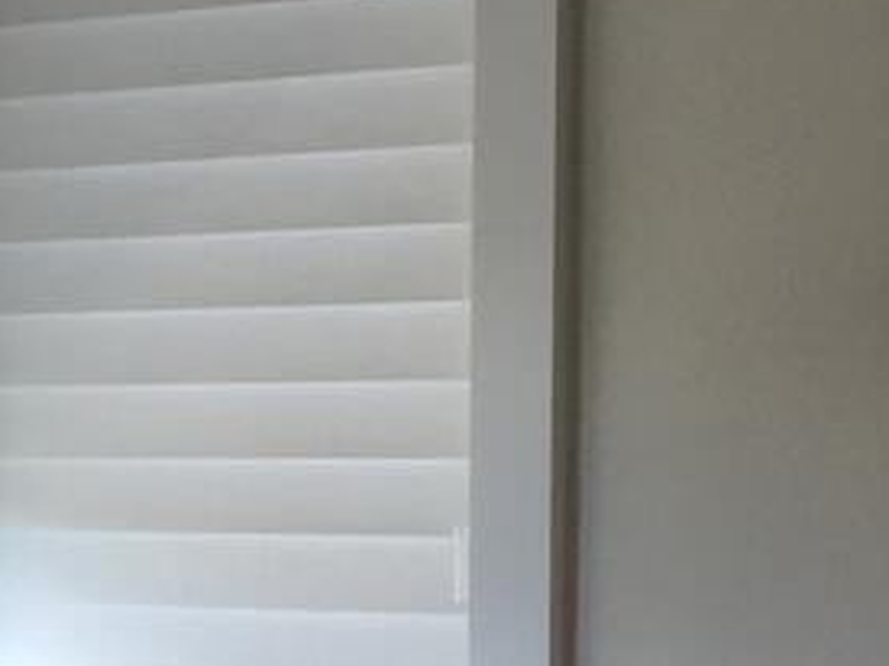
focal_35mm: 211
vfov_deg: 7.0
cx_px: -630
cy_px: 863
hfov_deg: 9.0
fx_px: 5416
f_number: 2.2
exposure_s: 1/100
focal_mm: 4.15
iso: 32
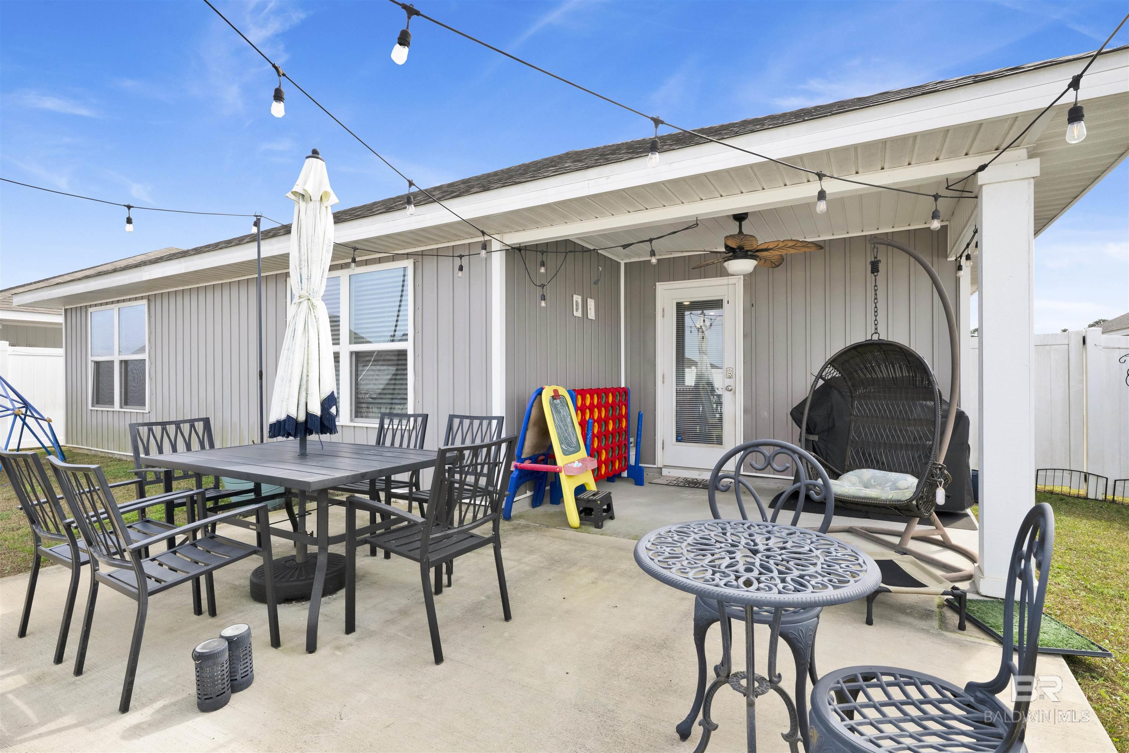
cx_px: 564
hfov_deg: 91.6
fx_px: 549
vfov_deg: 68.9
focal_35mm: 18
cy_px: 376
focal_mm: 17.5
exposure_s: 1/320
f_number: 11
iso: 400
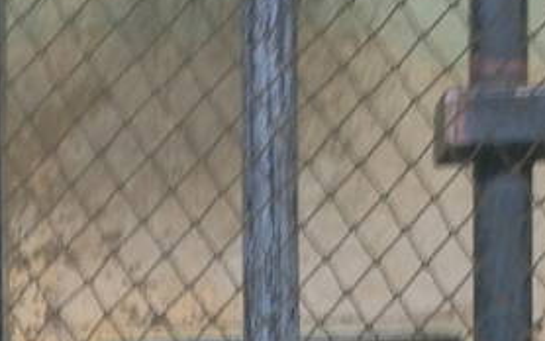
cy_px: 582
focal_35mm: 201
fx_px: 2987
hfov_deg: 10.0
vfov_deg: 6.4
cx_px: -320
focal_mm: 4.13
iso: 50
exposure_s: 1/40
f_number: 2.4
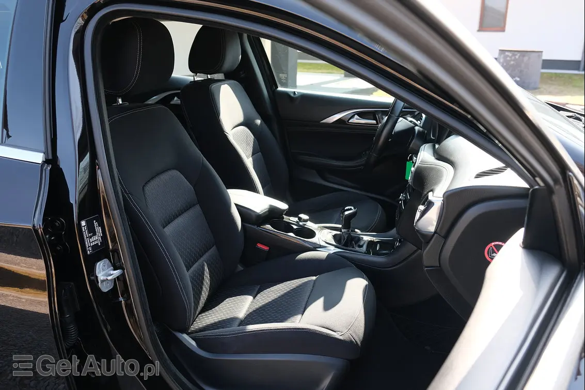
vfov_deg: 41.1
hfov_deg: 58.7
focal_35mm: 32
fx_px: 520
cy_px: 195
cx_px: 292
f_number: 4.5
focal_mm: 21.4
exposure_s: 1/105
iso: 320
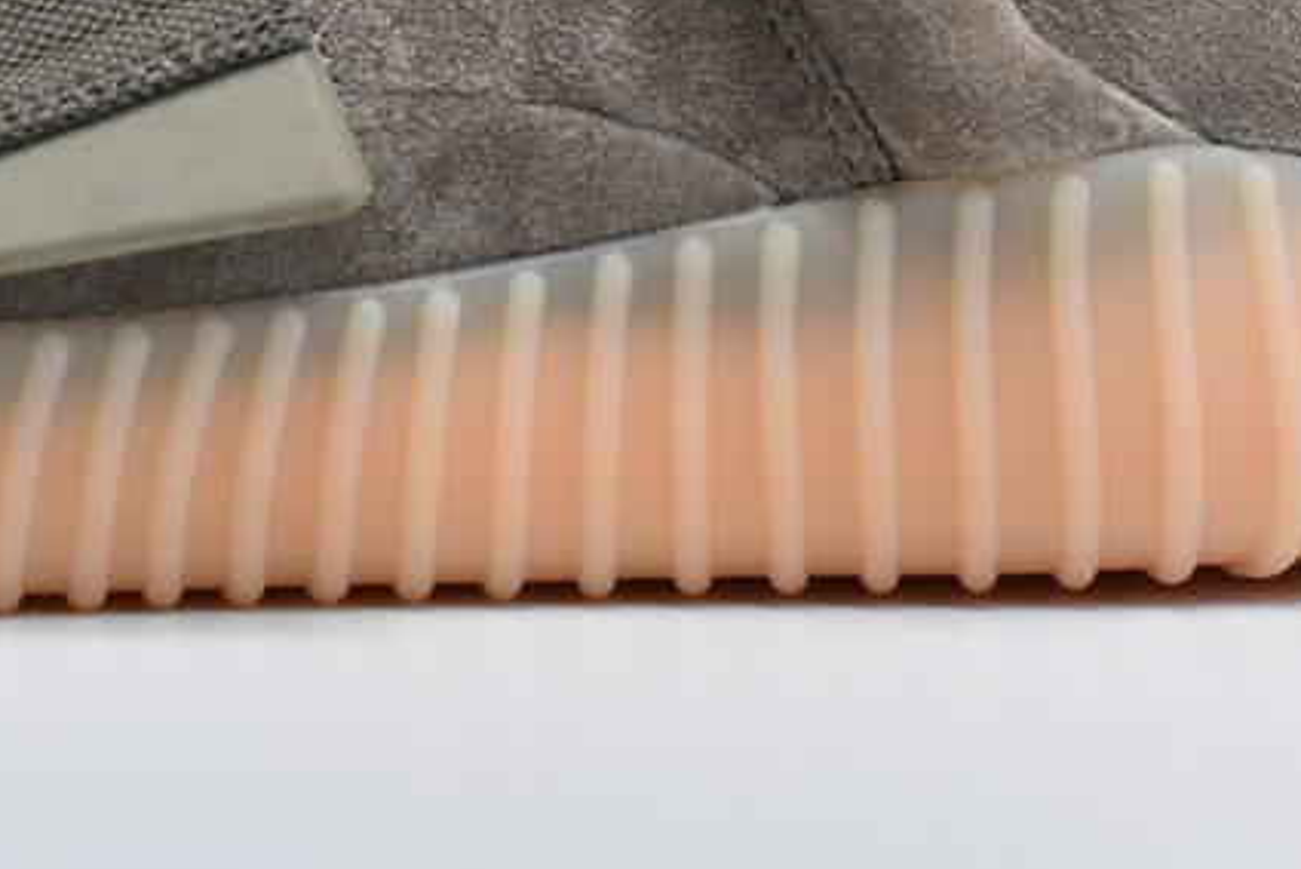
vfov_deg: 7.6
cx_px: 258
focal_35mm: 177
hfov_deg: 11.6
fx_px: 6398
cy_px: -395
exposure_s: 1/125
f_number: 4
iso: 500
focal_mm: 50
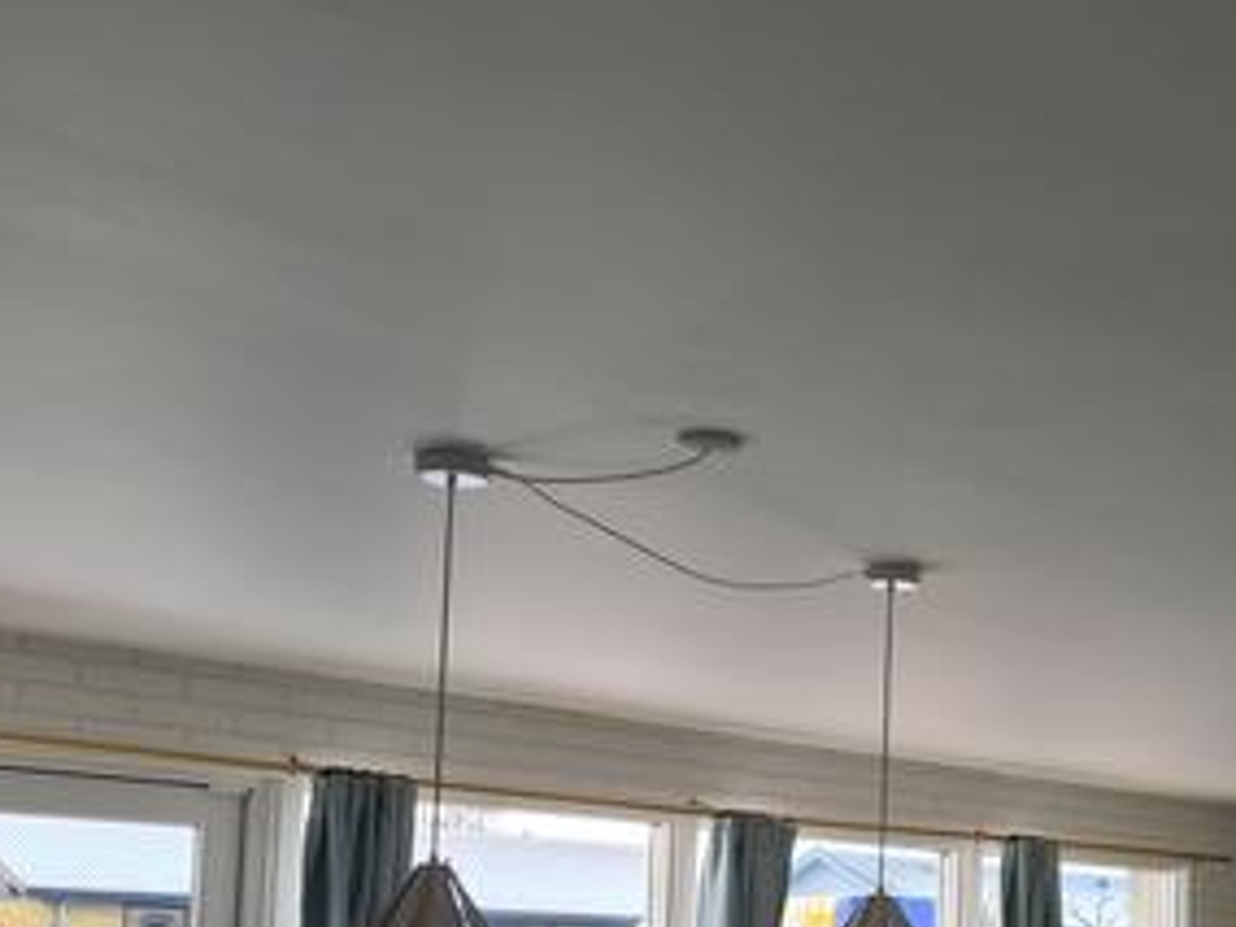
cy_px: 827
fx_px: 1964
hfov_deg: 33.7
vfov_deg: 25.8
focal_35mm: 55
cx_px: 1027
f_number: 1.8
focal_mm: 5.4
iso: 50
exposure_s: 1/121
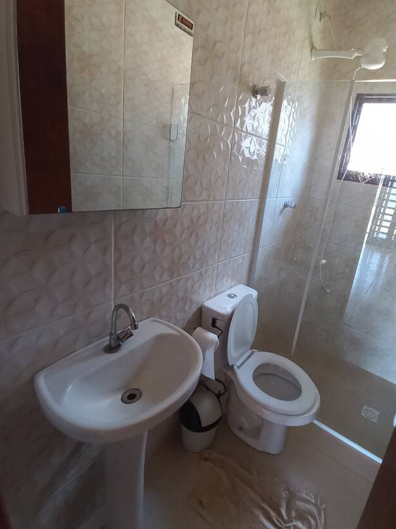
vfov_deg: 90.9
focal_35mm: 17
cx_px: 246
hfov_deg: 73.5
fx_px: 259
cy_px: 248
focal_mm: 1.42
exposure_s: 1/33.3
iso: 160
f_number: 2.2
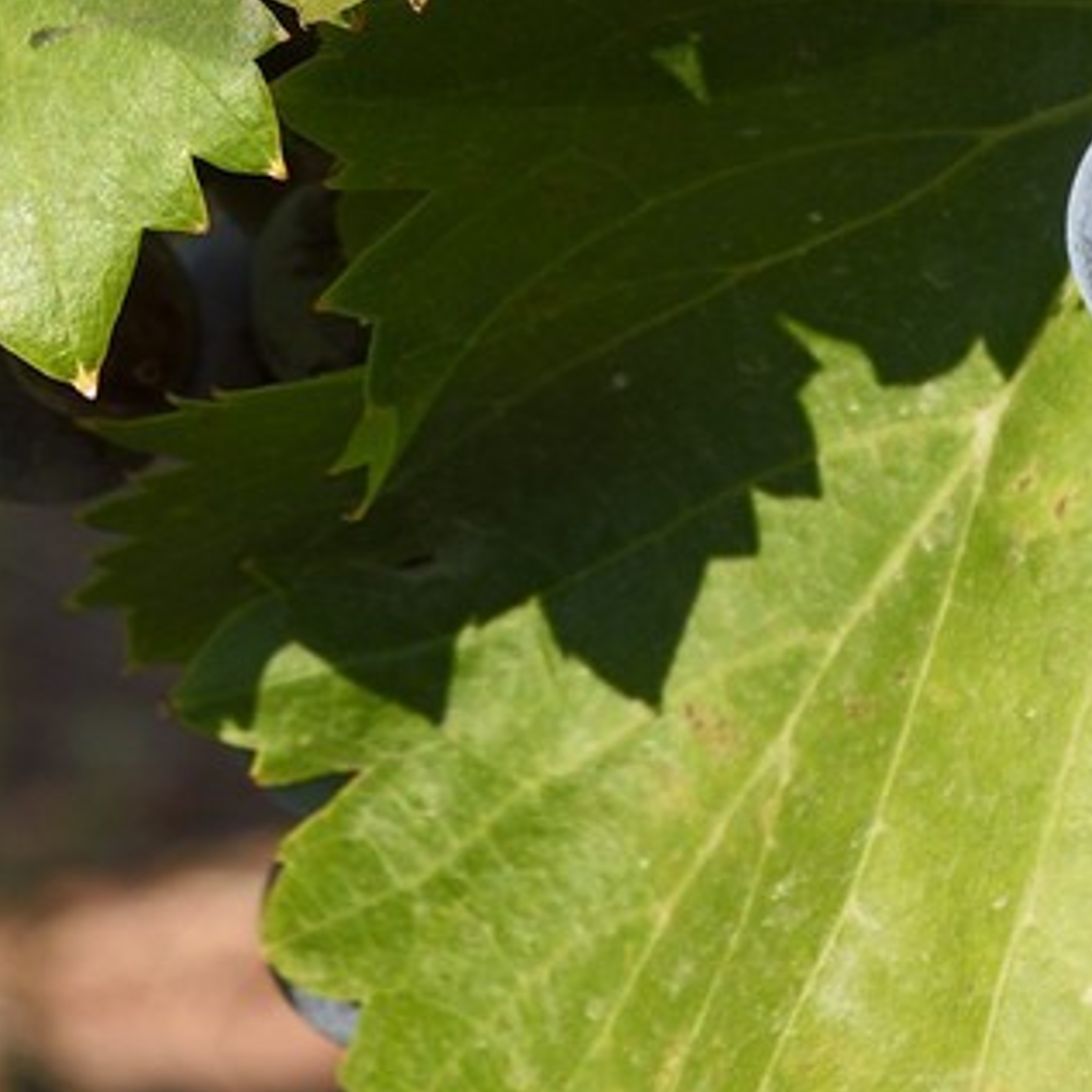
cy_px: -968
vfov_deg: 5.7
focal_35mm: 300
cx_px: 530
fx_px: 10707
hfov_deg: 5.8
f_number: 13
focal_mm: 70
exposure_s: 1/125
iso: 200
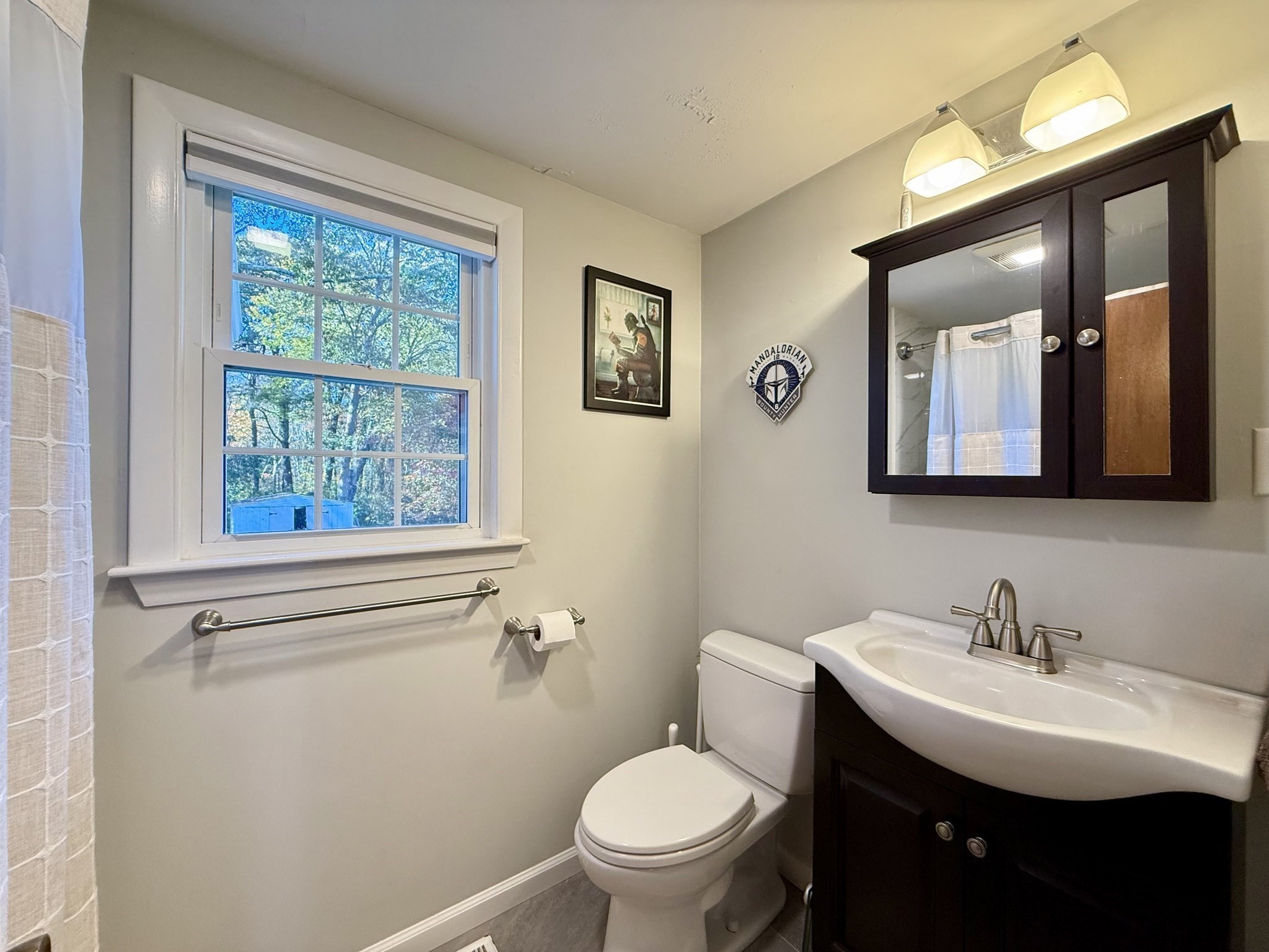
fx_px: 513
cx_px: 634
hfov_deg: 102.1
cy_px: 476
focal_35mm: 14
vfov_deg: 85.7
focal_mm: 2.22
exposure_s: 1/120
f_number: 2.2
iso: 320
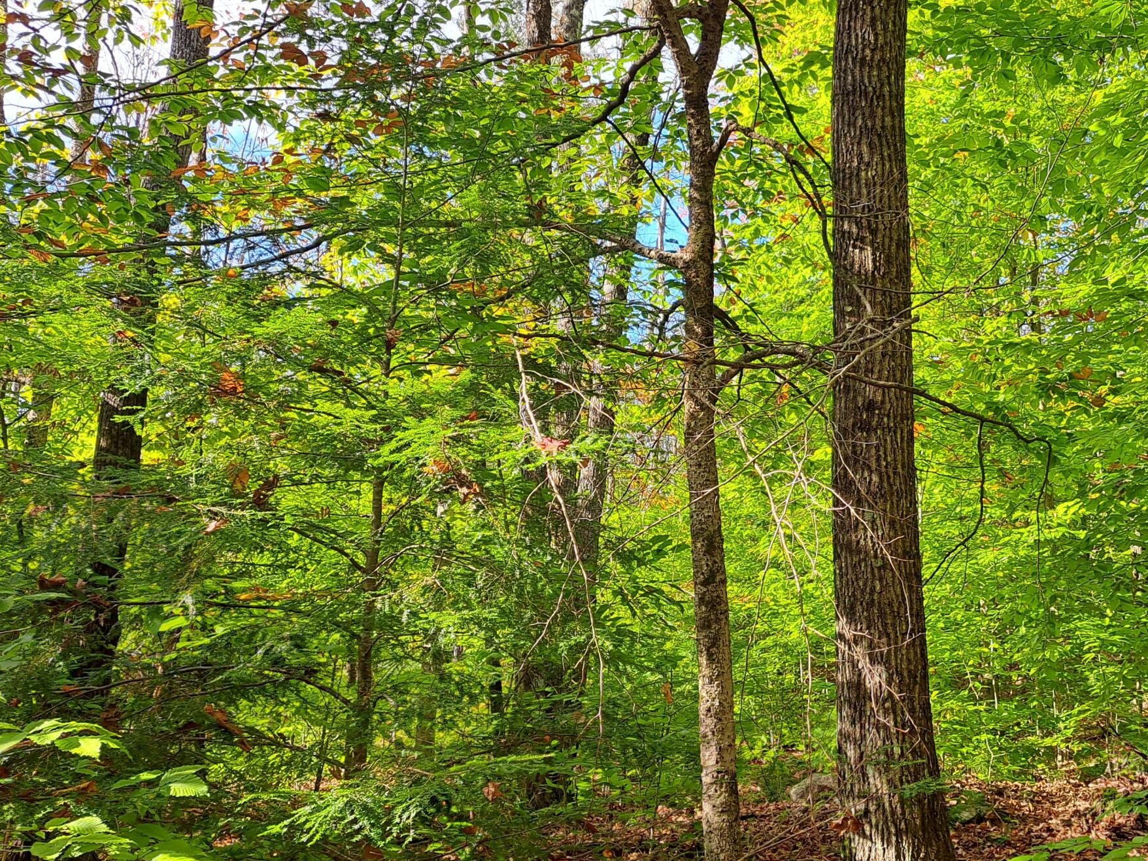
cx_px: 830
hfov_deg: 44.6
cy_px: 380
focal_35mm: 41
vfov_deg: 35.1
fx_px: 1360
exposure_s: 1/255
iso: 50
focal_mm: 5.23
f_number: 1.8
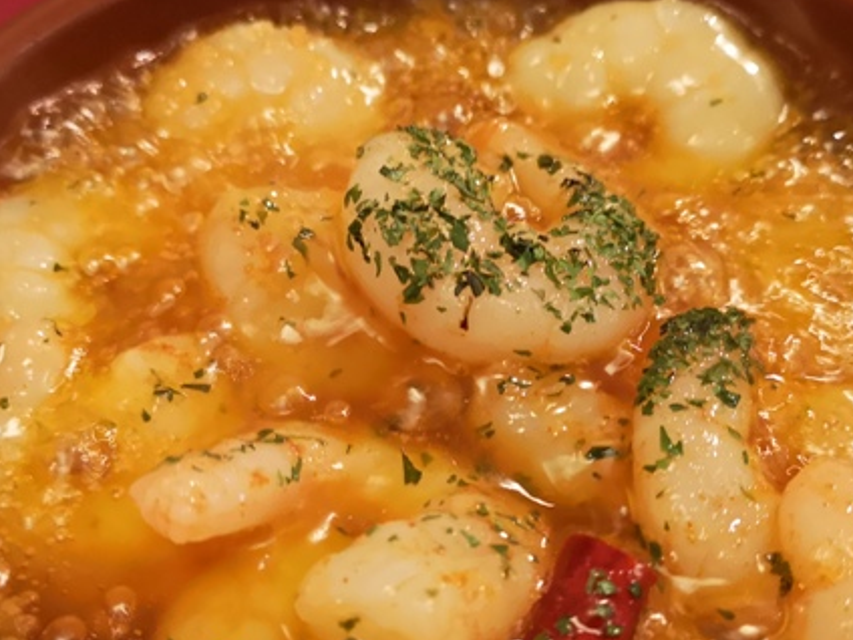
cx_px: 447
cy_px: 425
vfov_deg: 28.4
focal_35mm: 51
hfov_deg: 37.5
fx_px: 1257
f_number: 1.8
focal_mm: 3.95
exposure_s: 1/33.3
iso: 800
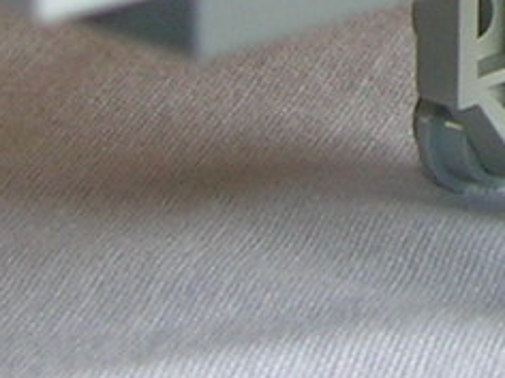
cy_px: -416
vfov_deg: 5.1
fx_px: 4158
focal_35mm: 285
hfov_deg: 6.8
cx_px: 882
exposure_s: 1/21.4
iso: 50
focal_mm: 7
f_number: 3.1
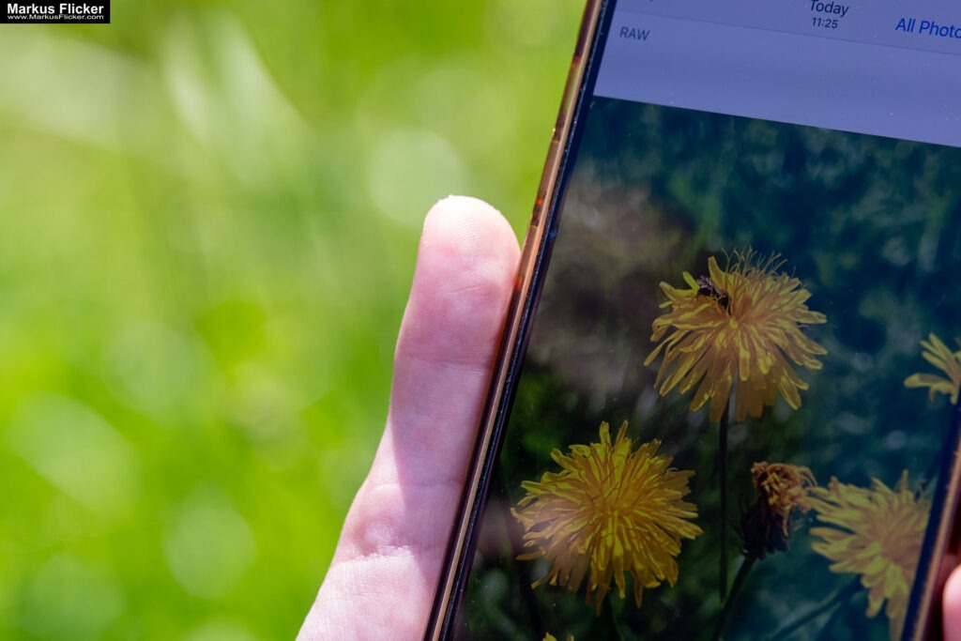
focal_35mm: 202
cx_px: 480
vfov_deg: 6.8
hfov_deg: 10.2
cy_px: 320
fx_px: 5406
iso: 200
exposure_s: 1/400
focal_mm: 135
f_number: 5
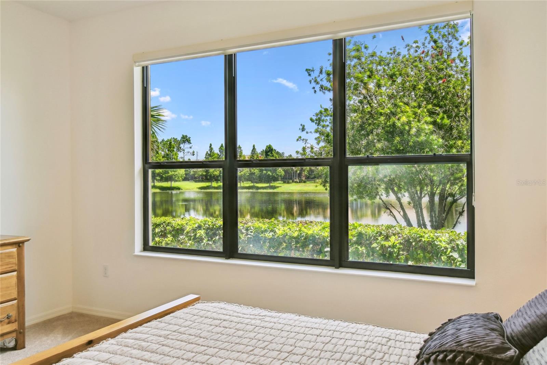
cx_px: 274
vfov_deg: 43.6
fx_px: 456
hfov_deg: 61.9
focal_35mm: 30
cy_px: 182
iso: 100
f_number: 7.1
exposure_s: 1/200
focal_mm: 20
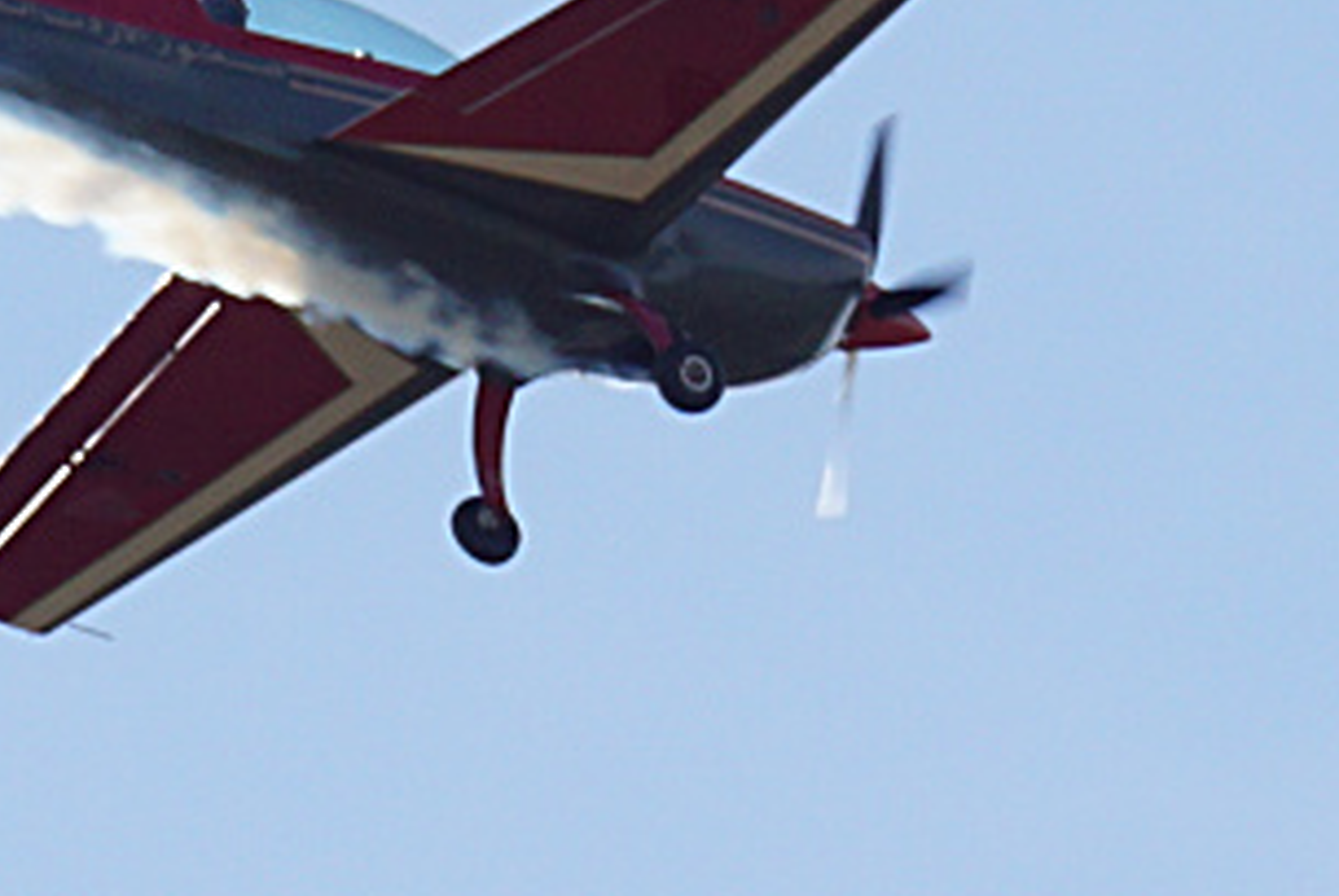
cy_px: 1524
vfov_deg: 0.9
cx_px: -878
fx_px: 59269
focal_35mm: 1592
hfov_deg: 1.3
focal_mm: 180
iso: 200
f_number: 6.3
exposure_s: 1/1000
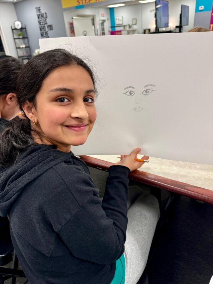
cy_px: 142
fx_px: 197
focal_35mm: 24
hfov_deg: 56.8
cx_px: 106
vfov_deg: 71.6
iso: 160
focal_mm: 6.76
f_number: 1.78
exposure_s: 1/120
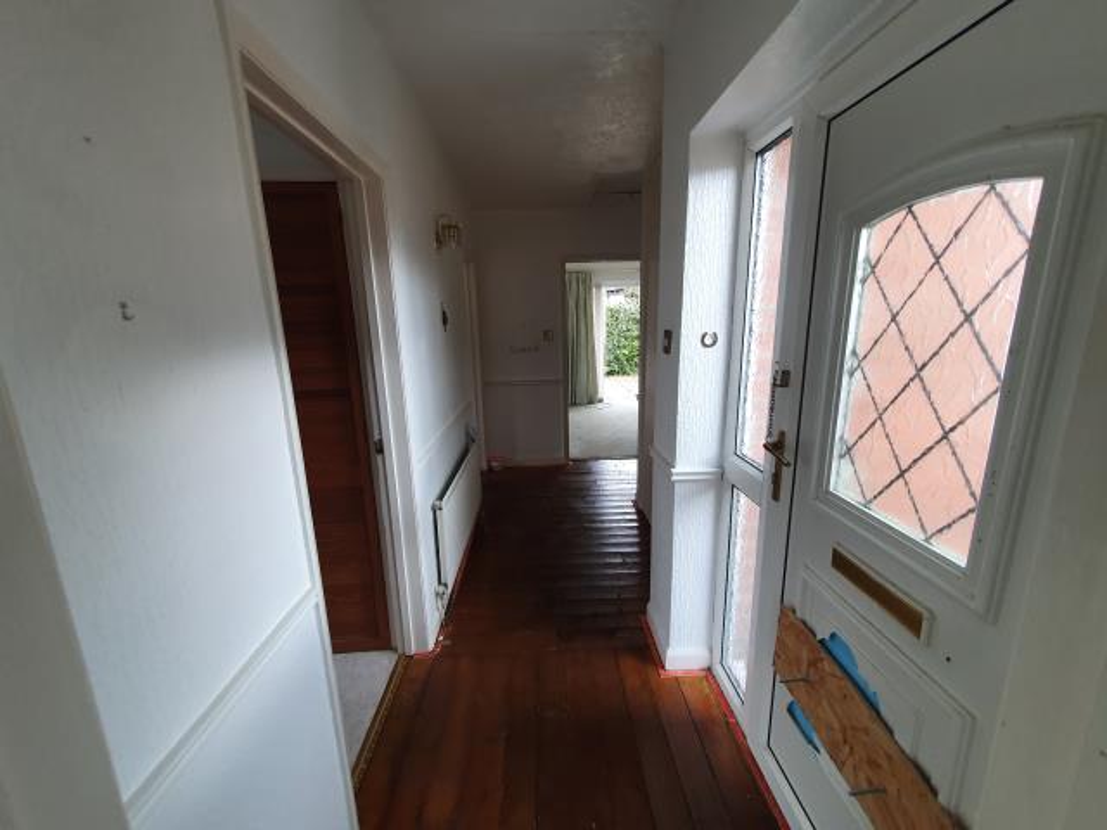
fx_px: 416
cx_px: 554
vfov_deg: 89.9
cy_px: 415
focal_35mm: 13
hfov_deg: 106.2
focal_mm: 1.8
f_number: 2.2
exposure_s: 1/50
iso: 125
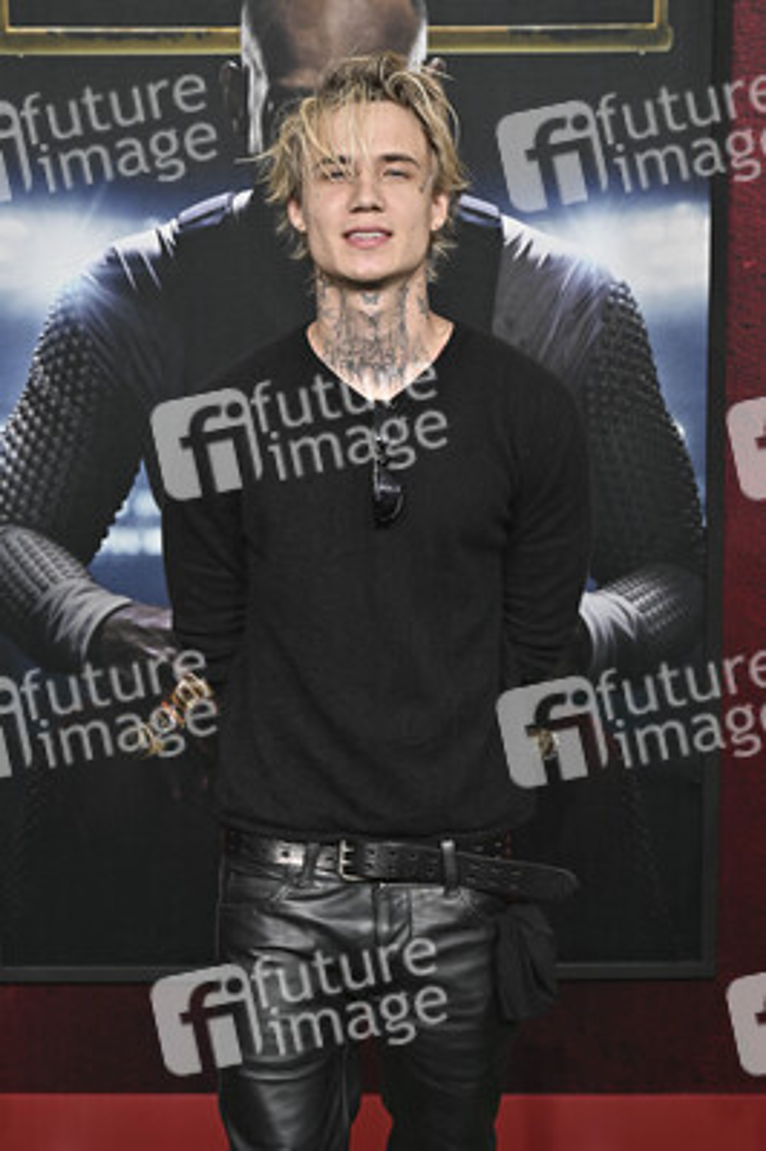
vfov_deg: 33.4
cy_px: 576
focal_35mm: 60
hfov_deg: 22.6
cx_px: 383
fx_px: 1918
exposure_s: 1/400
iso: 320
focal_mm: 60
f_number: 7.1
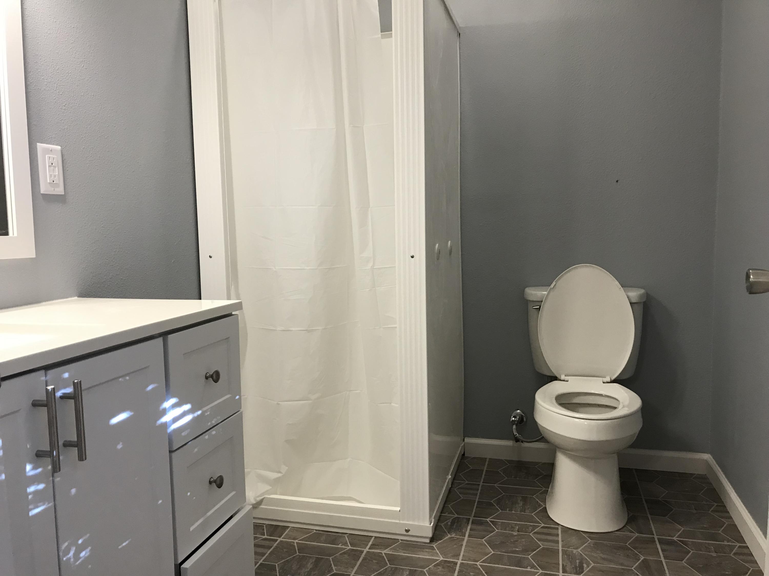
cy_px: 288
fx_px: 622
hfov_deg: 63.4
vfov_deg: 49.7
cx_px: 384
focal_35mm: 28
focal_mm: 3.99
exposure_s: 1/30
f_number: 1.8
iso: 32
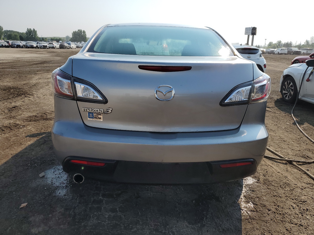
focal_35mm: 26
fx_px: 236
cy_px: 118
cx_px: 157
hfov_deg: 67.3
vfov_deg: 53.1
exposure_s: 1/5000
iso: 50
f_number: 1.5
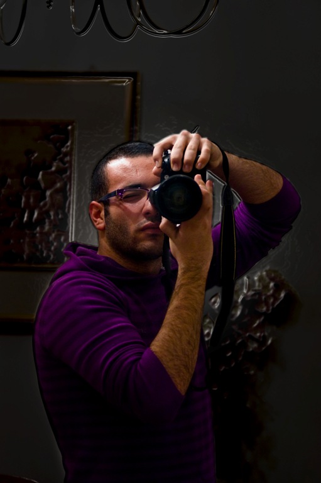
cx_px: 160
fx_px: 1607
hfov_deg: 11.4
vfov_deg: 17.1
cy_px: 242
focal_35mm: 120
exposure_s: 1/20
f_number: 2.8
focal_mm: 80
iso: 1600
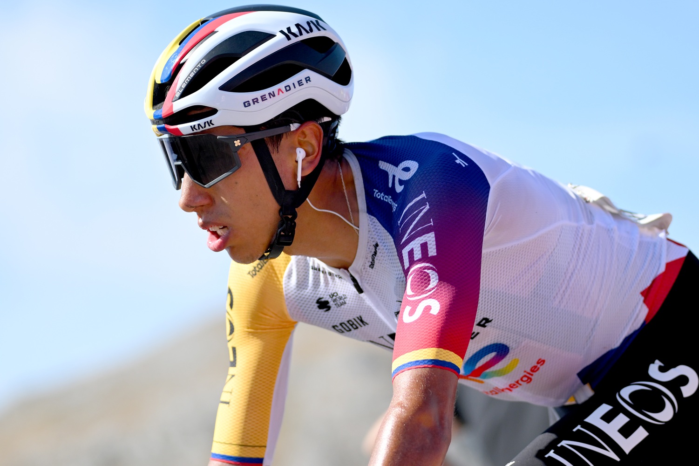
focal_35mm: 180
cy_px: 233
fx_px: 3494
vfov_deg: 7.6
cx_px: 350
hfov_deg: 11.4
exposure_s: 1/4000
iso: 320
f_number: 2.8
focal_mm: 120
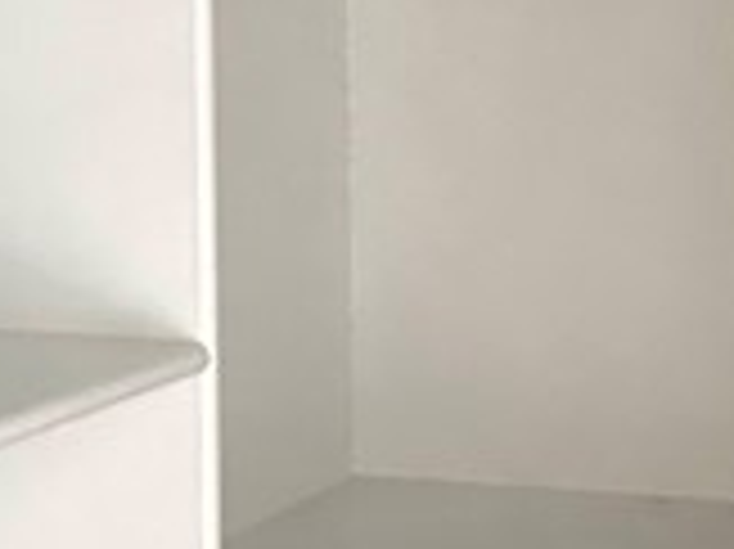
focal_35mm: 151
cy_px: -54
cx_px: 910
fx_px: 3199
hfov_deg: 12.7
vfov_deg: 9.7
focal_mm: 6.86
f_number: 1.78
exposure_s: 1/60
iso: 500
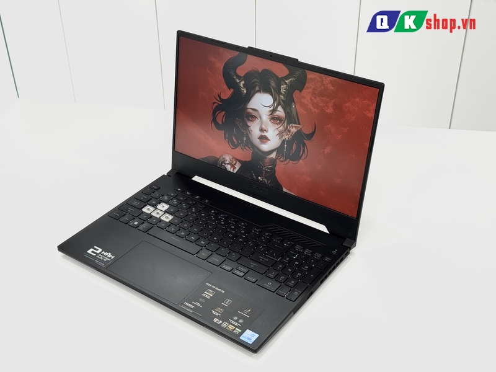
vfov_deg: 30.3
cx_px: 248
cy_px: 186
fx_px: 688
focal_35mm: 48
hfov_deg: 39.7
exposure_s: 1/100
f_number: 1.78
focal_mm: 6.76
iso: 64
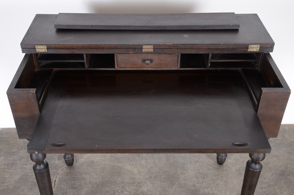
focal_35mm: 45
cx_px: 147
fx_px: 367
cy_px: 98
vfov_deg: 29.7
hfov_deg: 43.7
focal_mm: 30
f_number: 7.1
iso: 100
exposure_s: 1/100
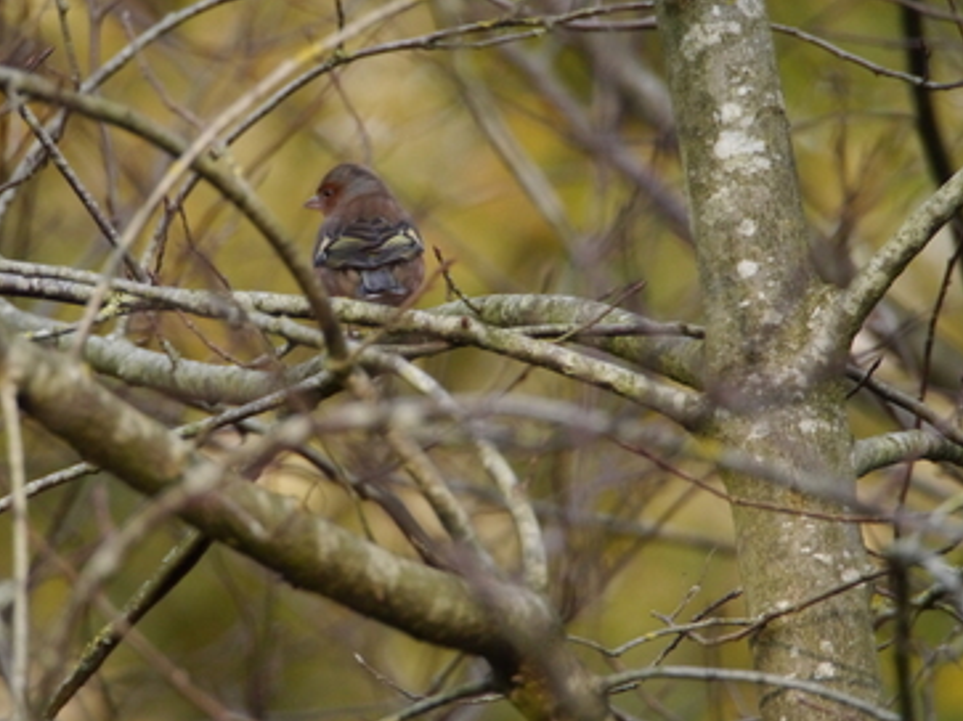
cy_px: 335
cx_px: 361
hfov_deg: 2.6
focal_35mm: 760
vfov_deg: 2.0
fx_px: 21136
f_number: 6.7
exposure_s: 1/400
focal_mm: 300
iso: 1600
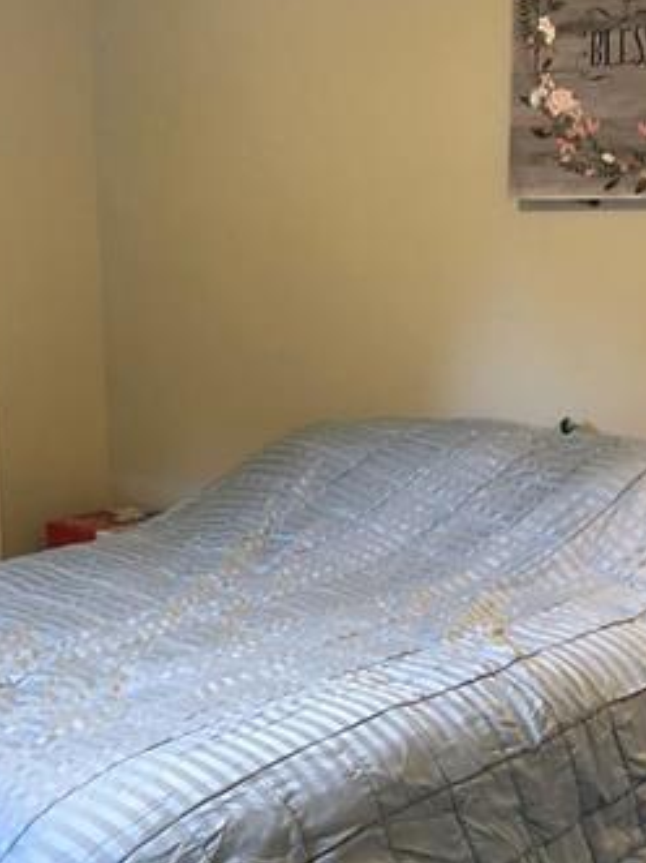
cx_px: 180
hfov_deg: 22.4
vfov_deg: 29.6
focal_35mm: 65
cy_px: 574
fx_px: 1618
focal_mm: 3.99
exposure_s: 1/15
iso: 80
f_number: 1.8
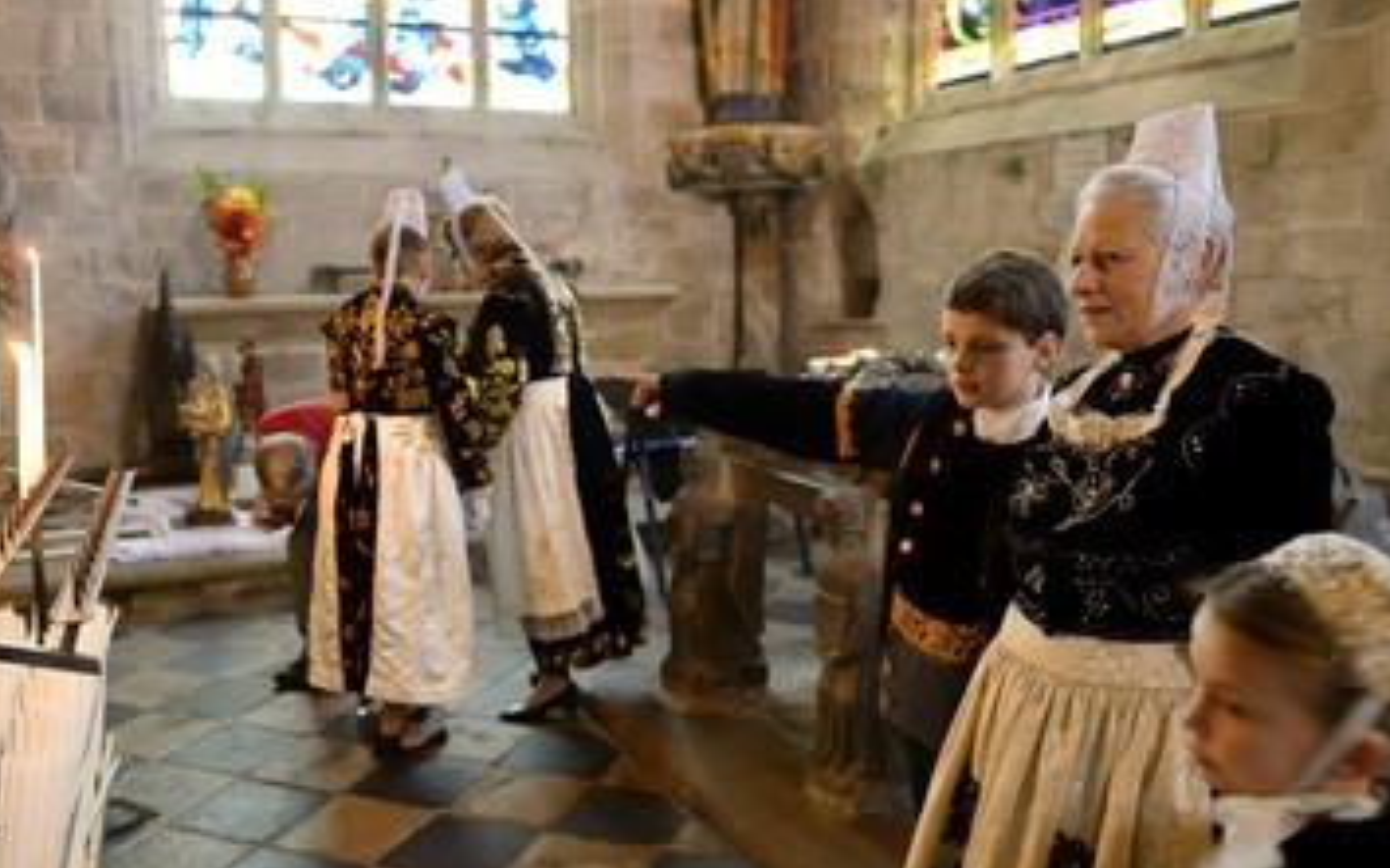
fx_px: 1098
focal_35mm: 29
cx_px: 679
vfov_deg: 43.1
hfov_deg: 64.6
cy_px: 452
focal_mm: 24
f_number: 2.8
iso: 1600
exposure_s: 1/20
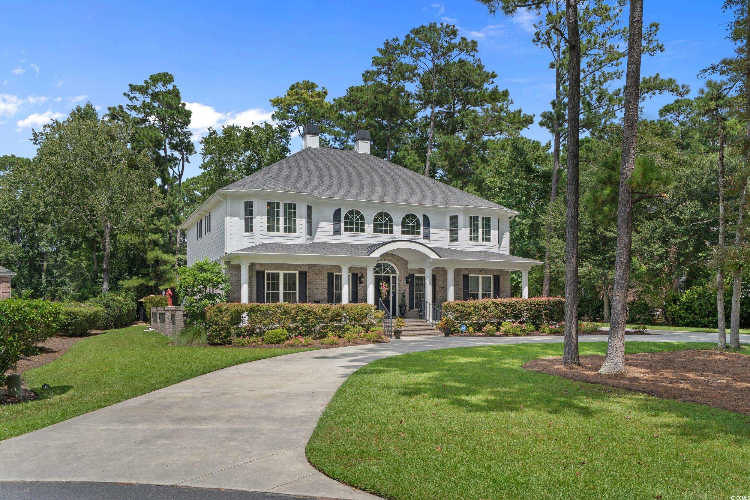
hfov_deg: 67.4
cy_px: 250
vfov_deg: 47.9
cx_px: 375
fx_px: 562
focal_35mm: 27
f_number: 8
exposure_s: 1/250
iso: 200
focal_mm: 27
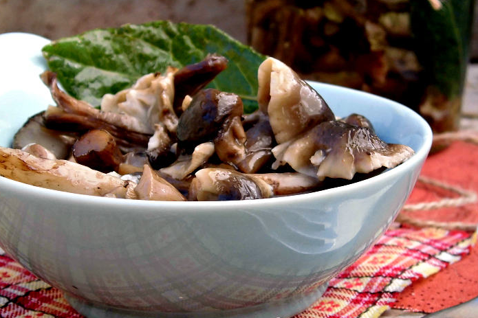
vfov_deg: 18.9
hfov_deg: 28.0
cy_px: 166
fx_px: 956
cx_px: 276
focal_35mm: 72
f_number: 3.4
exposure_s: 1/125
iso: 100
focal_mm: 8.3
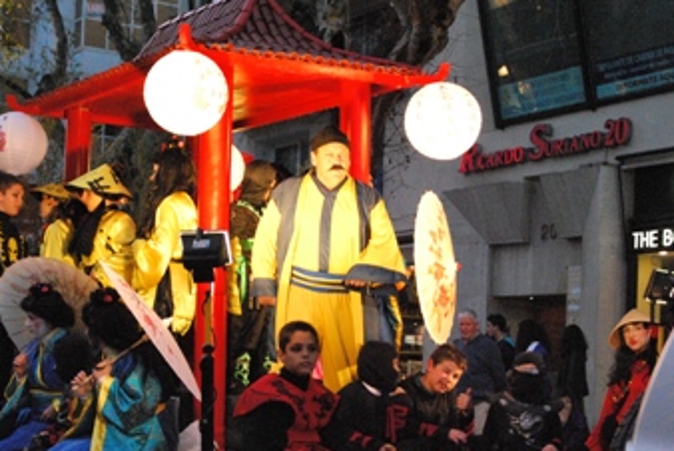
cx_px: 298
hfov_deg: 27.1
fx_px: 1400
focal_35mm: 75
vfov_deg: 18.2
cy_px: 297
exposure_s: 1/250
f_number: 3.5
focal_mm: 35
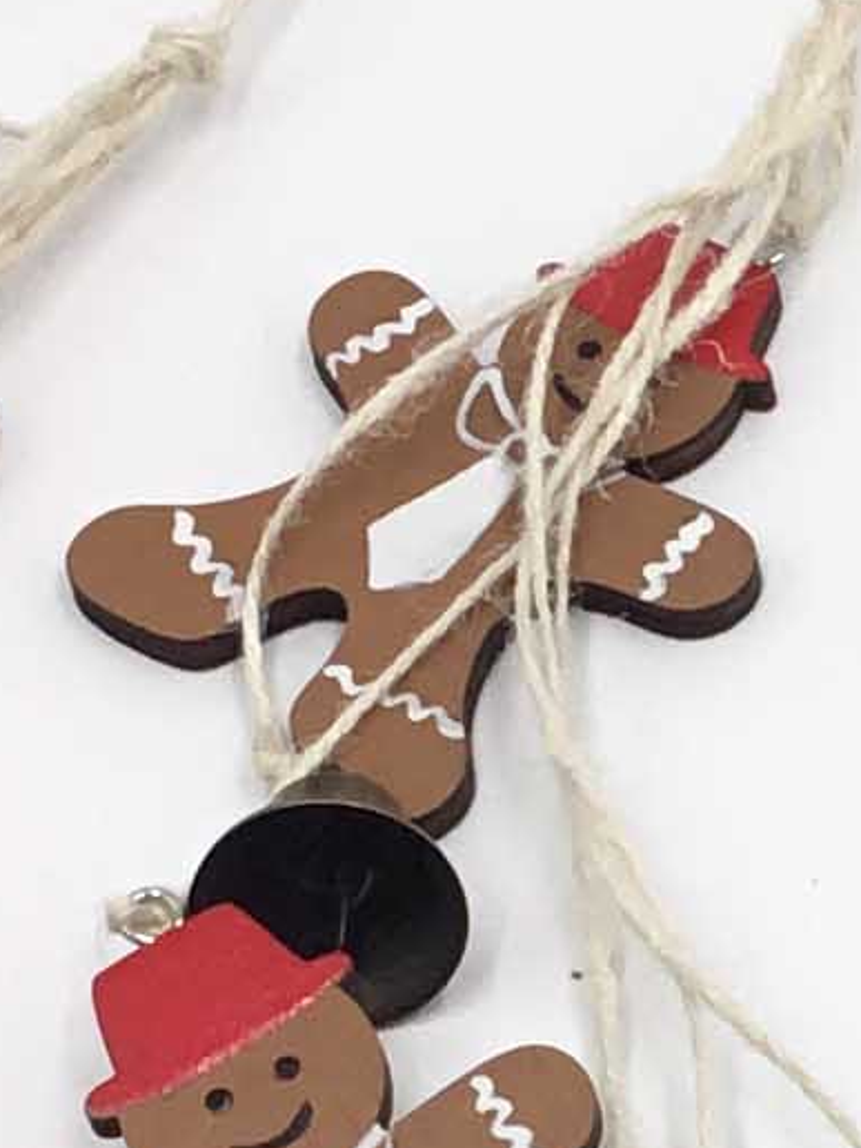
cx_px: 1355
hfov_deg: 7.4
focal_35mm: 196
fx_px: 6500
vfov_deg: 10.0
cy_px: 1039
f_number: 2.4
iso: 25
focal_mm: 3.3
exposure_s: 1/232
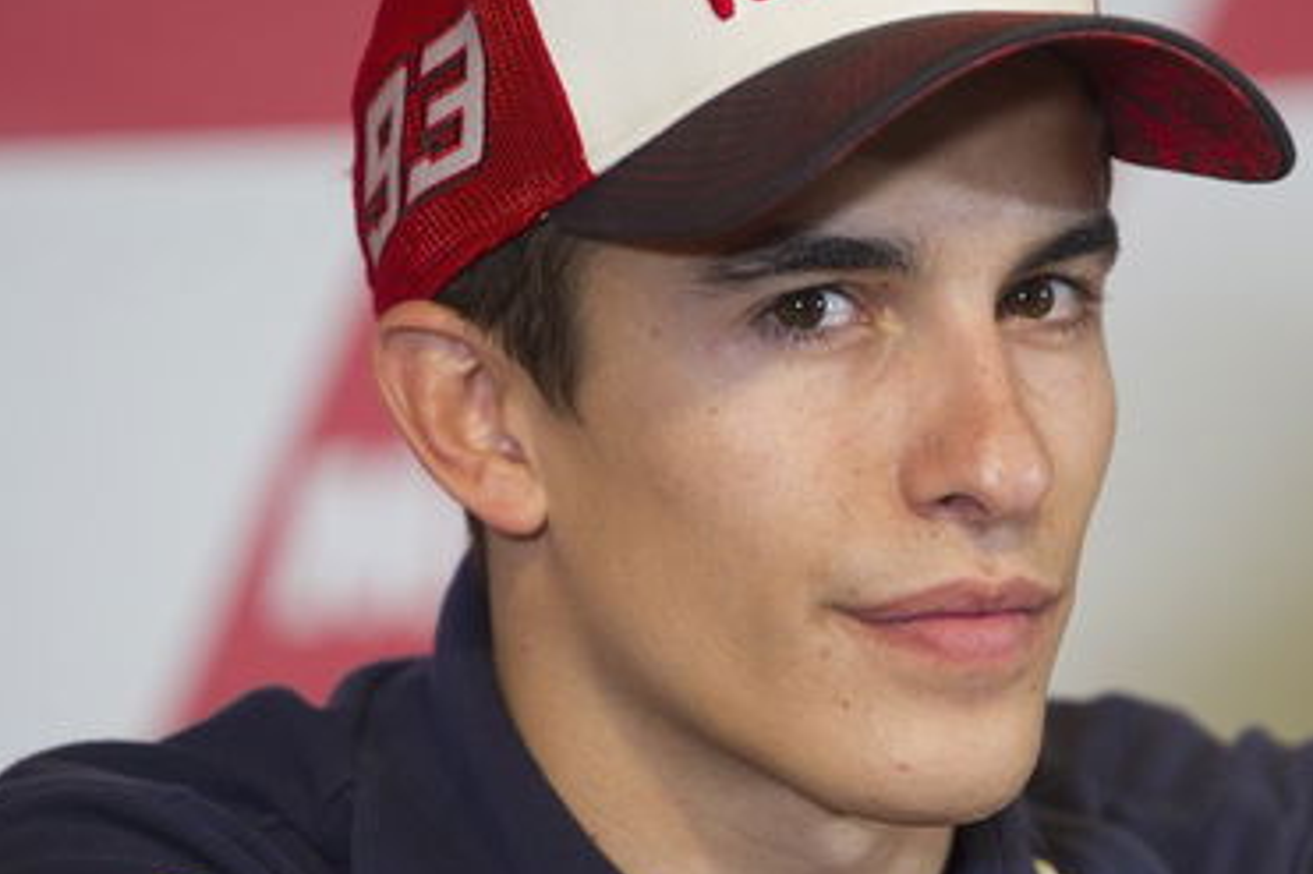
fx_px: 20050
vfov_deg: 2.5
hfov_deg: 3.8
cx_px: 818
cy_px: 632
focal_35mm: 550
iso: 1600
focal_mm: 340
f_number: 3.3
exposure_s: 1/320
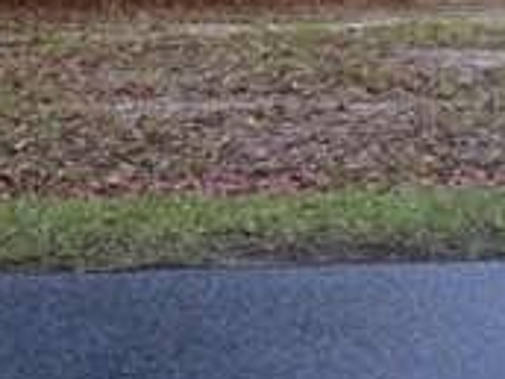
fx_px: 1415
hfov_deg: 16.8
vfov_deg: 14.4
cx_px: 907
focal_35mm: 97
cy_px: -167
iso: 50
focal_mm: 5.1
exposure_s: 1/246
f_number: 1.6
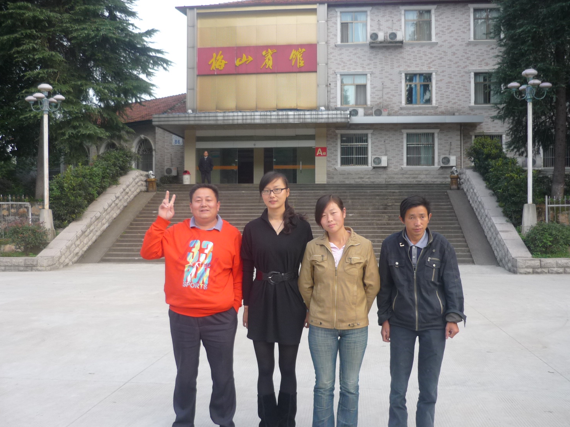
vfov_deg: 39.6
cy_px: 219
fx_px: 593
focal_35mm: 36
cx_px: 296
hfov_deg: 51.3
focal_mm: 5.5
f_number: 2.8
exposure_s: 1/80
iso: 100
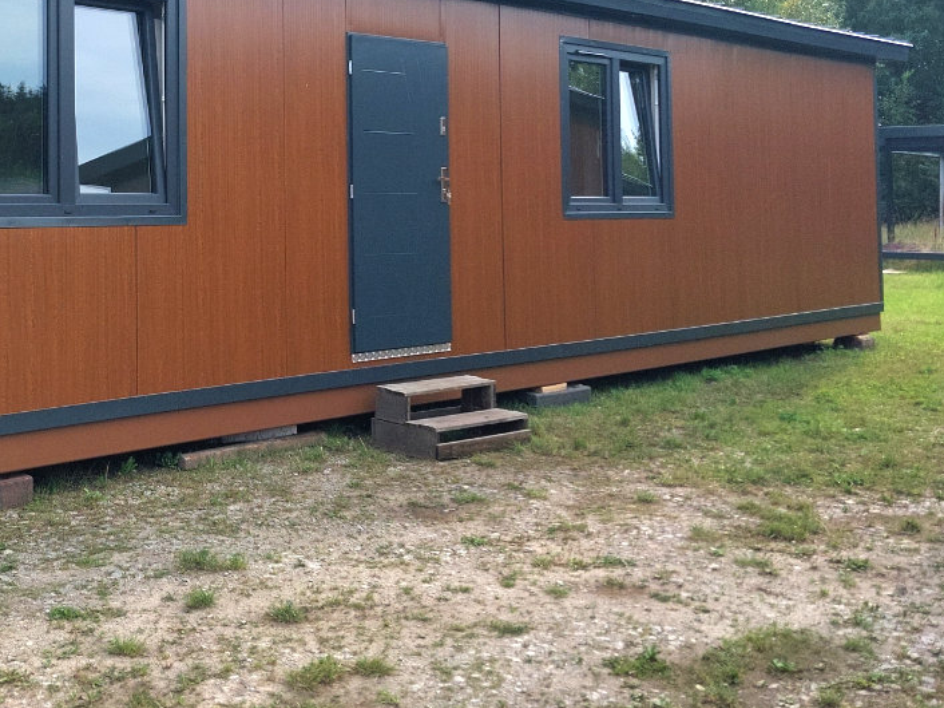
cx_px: 257
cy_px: 159
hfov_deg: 36.8
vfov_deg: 28.0
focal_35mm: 51
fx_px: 1390
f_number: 1.8
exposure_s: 1/554
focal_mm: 4.6
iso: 20
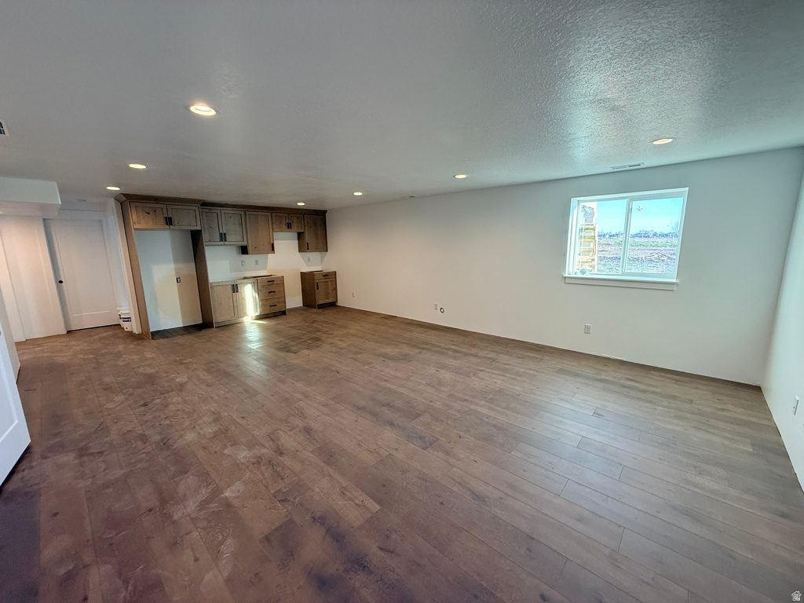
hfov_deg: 102.1
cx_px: 402
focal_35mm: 14
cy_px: 302
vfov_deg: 85.7
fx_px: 325
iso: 250
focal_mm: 2.22
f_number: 2.2
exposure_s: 1/120
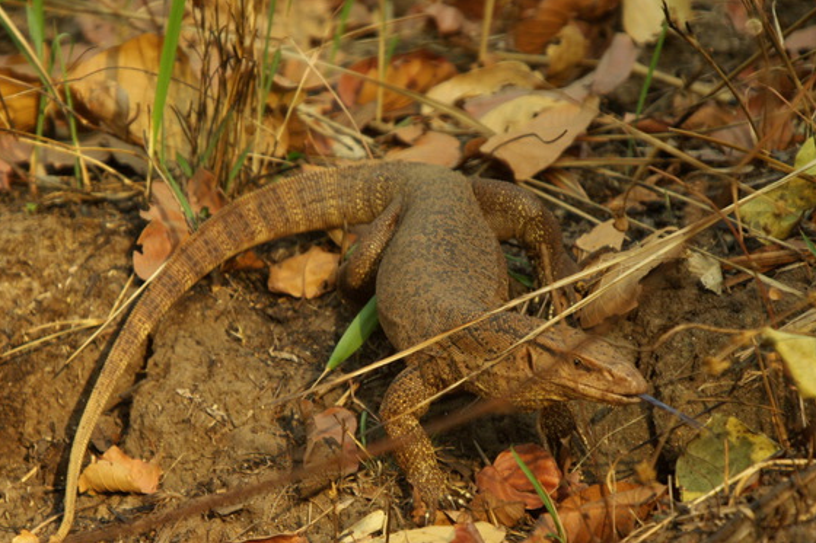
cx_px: 388
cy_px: 306
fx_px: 12054
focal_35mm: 532
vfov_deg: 2.6
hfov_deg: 3.9
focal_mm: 310
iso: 400
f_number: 6.7
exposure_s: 1/180
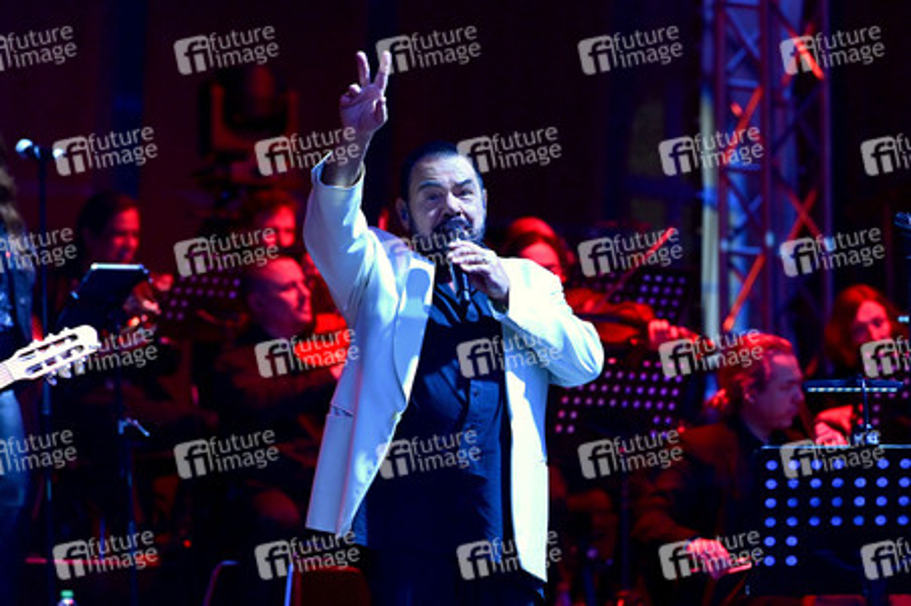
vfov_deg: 6.9
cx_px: 456
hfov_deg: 10.3
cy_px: 303
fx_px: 5057
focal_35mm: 200
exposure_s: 1/250
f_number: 4.5
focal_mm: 200
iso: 3200
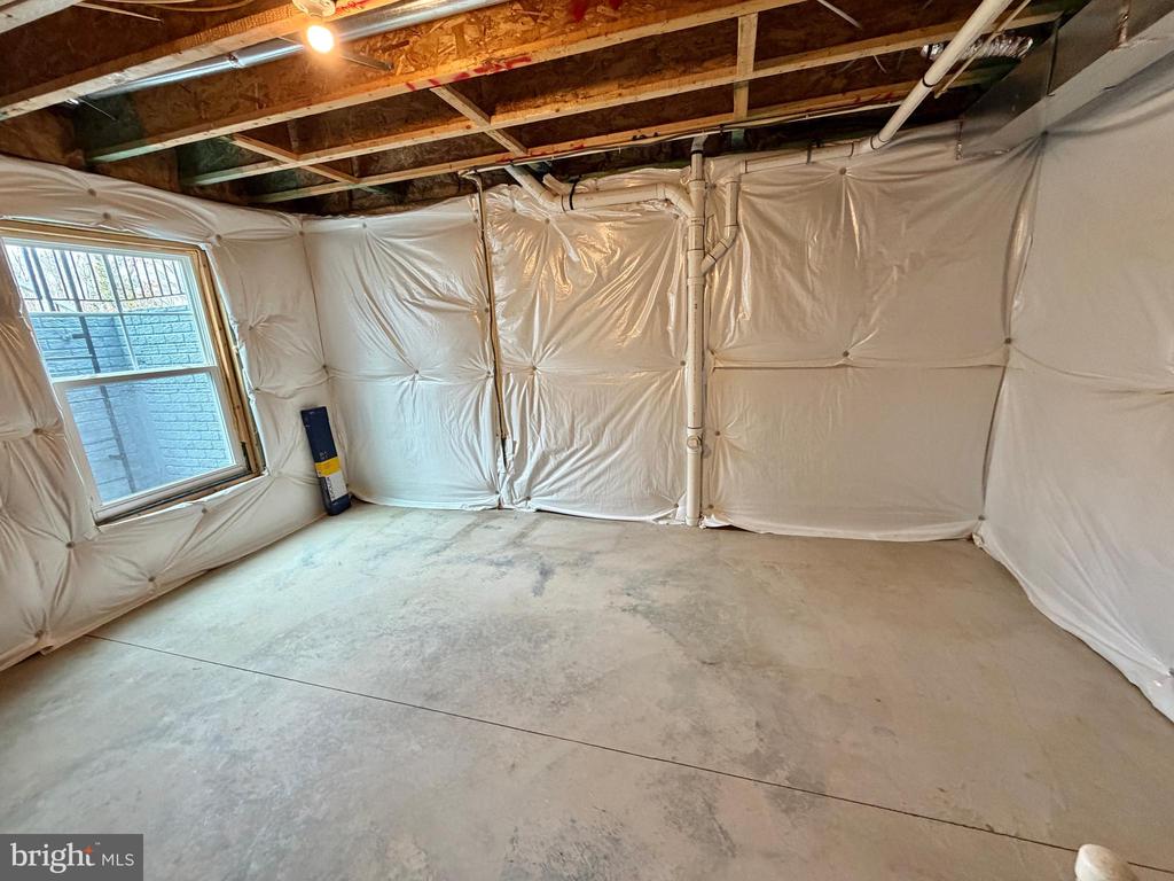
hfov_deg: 102.1
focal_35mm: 14
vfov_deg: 85.7
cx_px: 587
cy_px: 440
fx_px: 475
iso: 320
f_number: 2.2
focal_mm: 2.22
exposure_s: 1/60
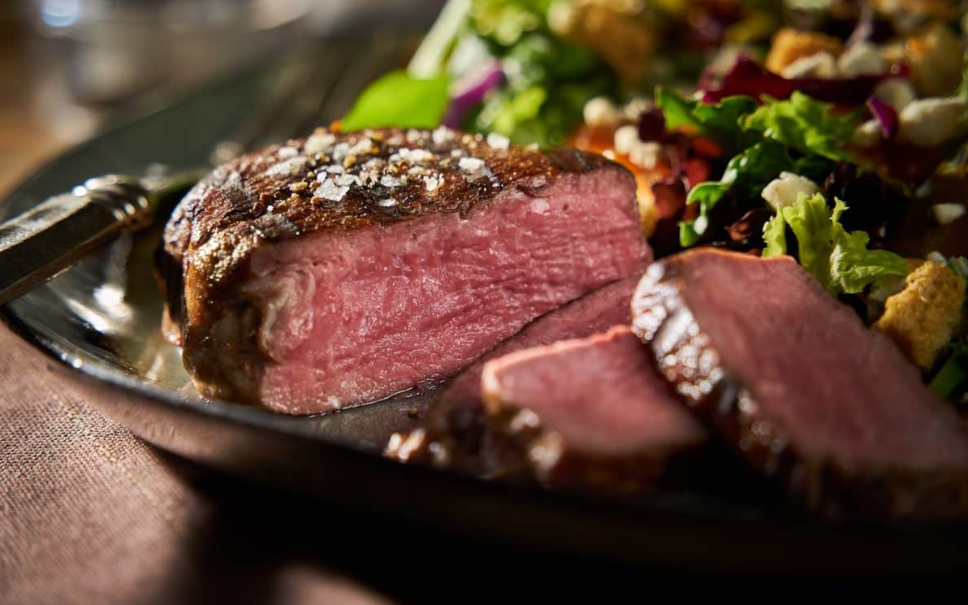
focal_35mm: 159
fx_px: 4195
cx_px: 482
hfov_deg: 13.2
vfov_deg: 8.2
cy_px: 291
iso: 1000
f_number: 5.6
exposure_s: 1/100
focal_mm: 155
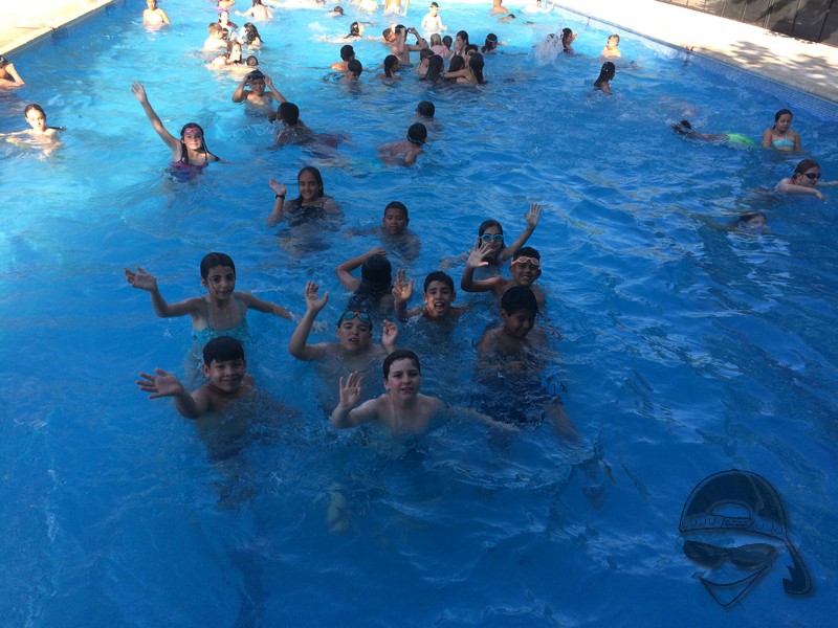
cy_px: 314
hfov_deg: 61.7
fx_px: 702
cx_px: 419
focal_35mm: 29
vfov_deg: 48.2
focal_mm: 4.15
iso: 32
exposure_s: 1/540
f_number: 2.2
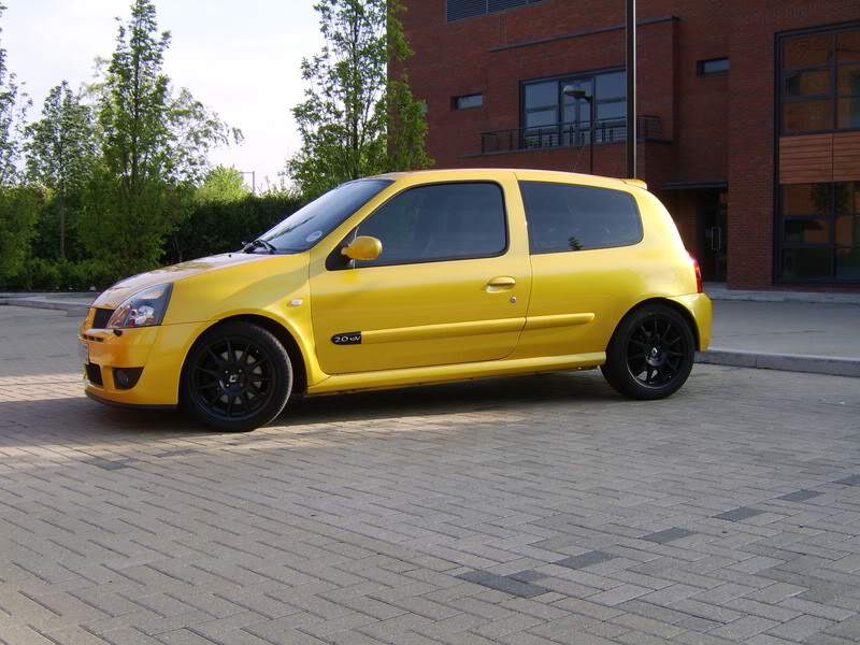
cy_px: 322
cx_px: 430
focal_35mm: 38
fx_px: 944
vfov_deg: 37.7
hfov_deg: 49.0
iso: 71
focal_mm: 9.86
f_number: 5.6
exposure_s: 1/104
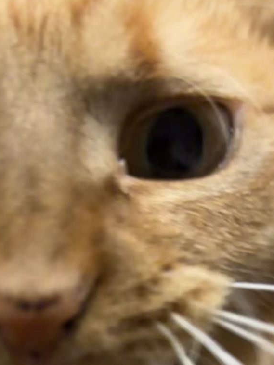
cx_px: -13
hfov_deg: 17.7
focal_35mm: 81
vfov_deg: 22.0
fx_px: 855
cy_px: 456
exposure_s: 1/30
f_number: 1.78
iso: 800
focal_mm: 6.86
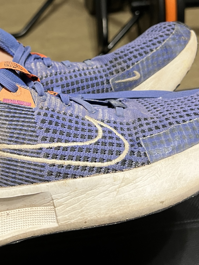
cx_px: 52
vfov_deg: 36.6
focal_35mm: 52
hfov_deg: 27.7
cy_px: 101
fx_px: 399
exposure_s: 1/60
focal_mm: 5.7
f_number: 1.5
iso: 400
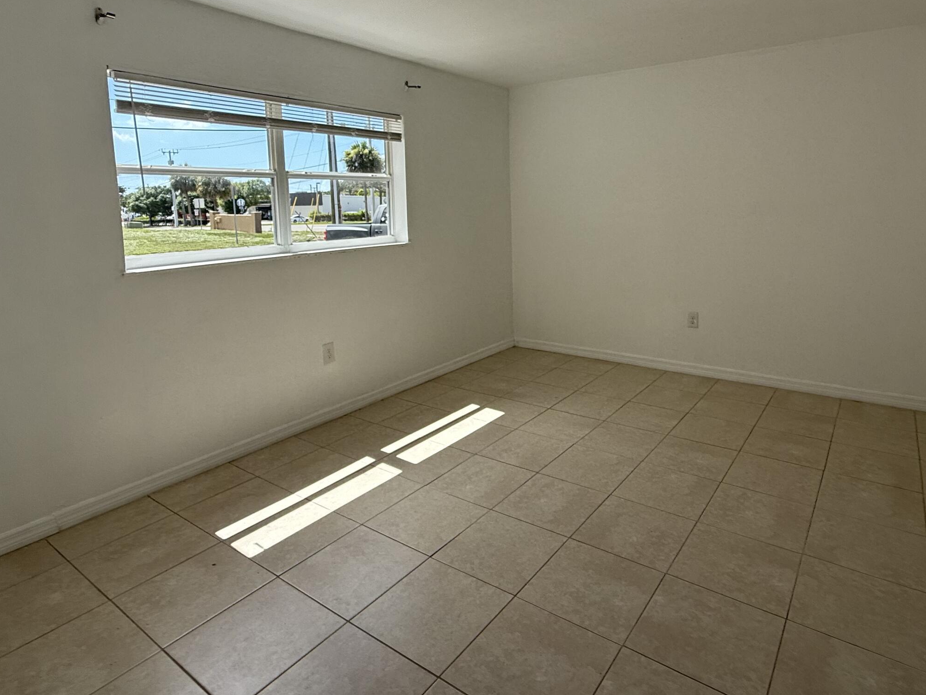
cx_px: 512
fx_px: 562
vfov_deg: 62.6
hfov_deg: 78.7
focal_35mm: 21
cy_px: 263
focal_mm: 2.22
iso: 64
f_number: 2.2
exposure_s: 1/970
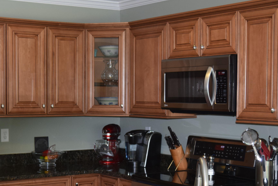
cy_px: 138
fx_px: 586
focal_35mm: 76
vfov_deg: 17.9
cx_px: 97
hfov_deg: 26.6
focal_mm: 29
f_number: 4.5
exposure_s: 1/80
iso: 800
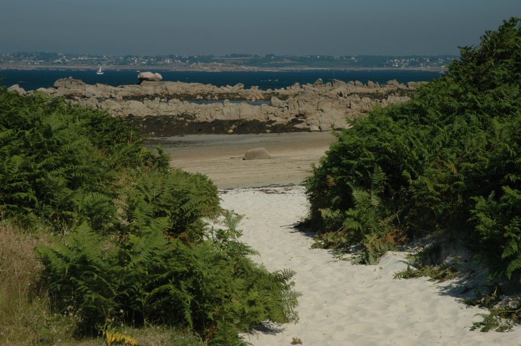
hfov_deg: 24.6
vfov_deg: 16.5
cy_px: 173
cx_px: 260
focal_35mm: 82
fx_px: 1193
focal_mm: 55
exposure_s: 1/160
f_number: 10
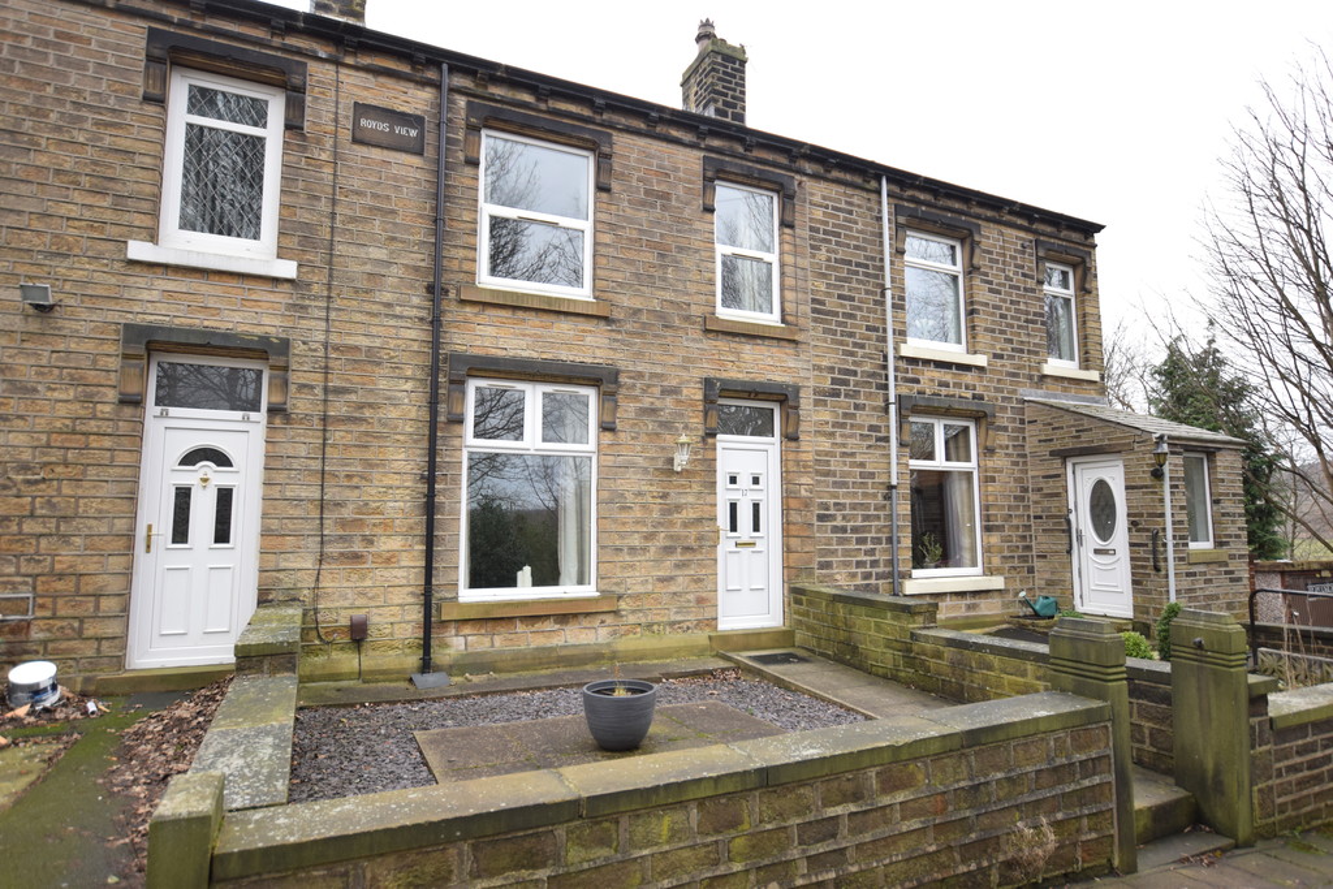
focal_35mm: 21
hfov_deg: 81.2
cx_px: 666
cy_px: 444
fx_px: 778
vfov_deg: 59.5
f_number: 3.5
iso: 500
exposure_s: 1/200
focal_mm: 14
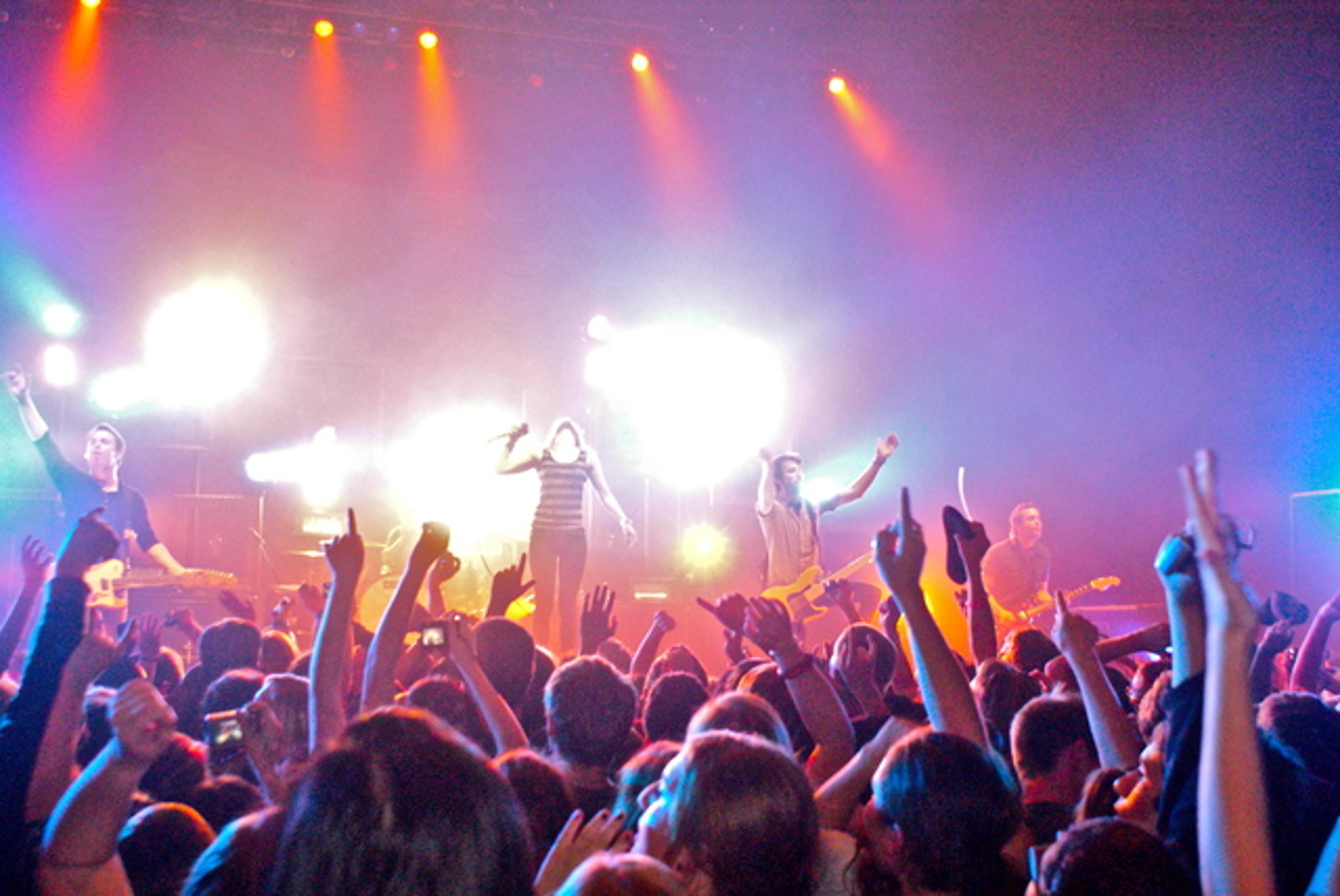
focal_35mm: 39
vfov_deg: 34.3
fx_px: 1453
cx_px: 670
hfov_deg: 49.5
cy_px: 448
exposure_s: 1/160
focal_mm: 26
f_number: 5
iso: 3200
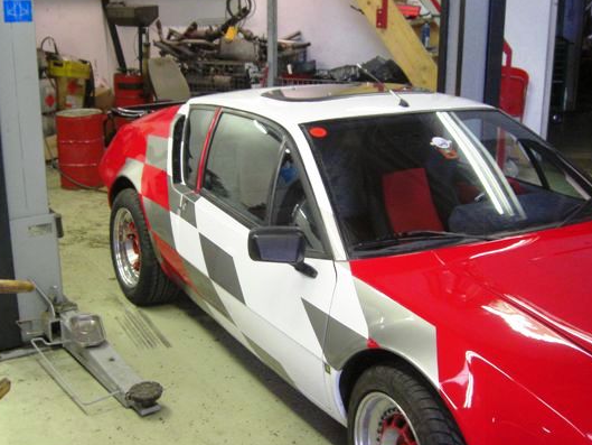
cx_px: 269
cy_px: 240
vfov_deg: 31.5
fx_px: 787
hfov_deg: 41.2
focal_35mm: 46
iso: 400
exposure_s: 1/40
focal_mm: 7.9
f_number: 2.8
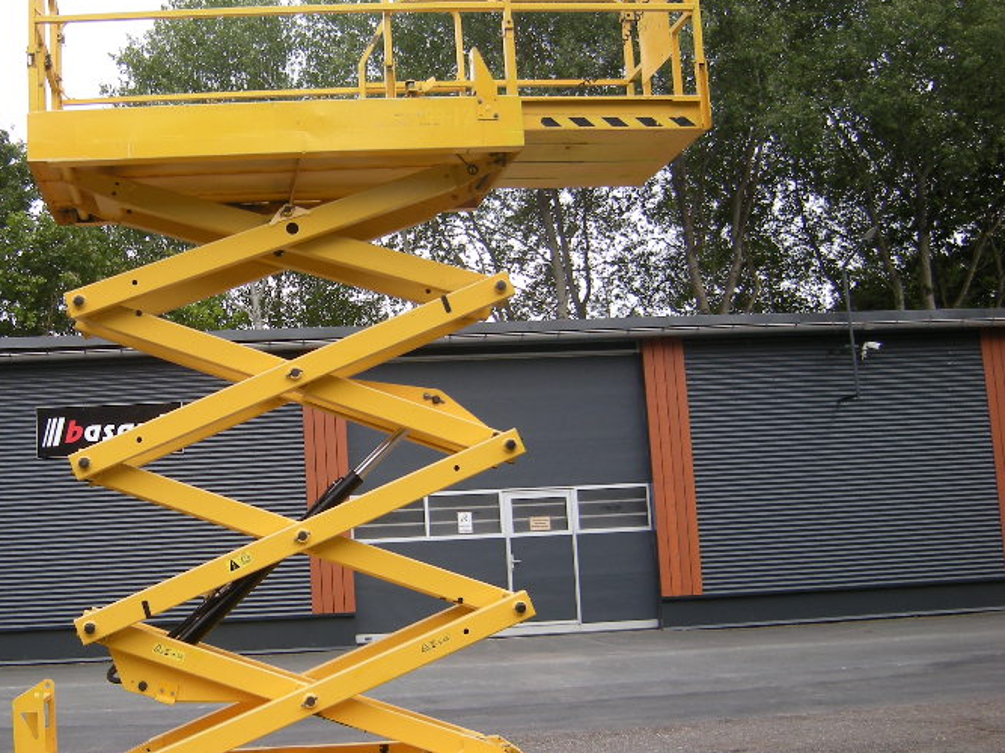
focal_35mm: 43
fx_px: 1248
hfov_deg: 42.5
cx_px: 247
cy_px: 438
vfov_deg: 33.5
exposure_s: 1/162
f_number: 2.8
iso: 64
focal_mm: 4.7
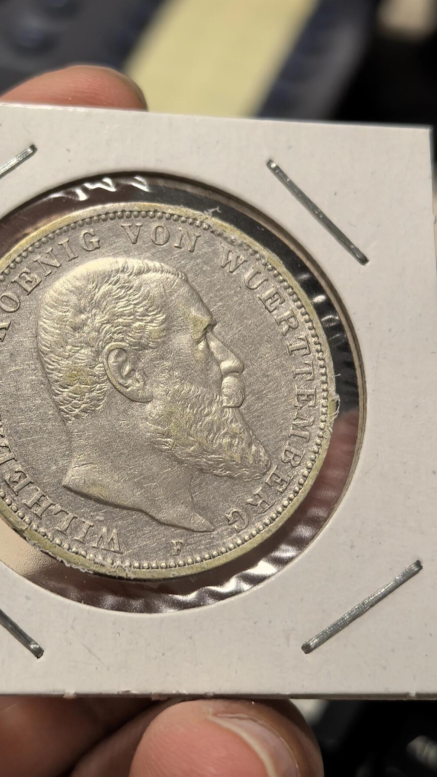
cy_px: 388
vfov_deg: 35.4
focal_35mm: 59
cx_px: 165
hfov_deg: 20.4
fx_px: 1215
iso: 250
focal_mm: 6.98
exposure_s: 1/100
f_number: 2
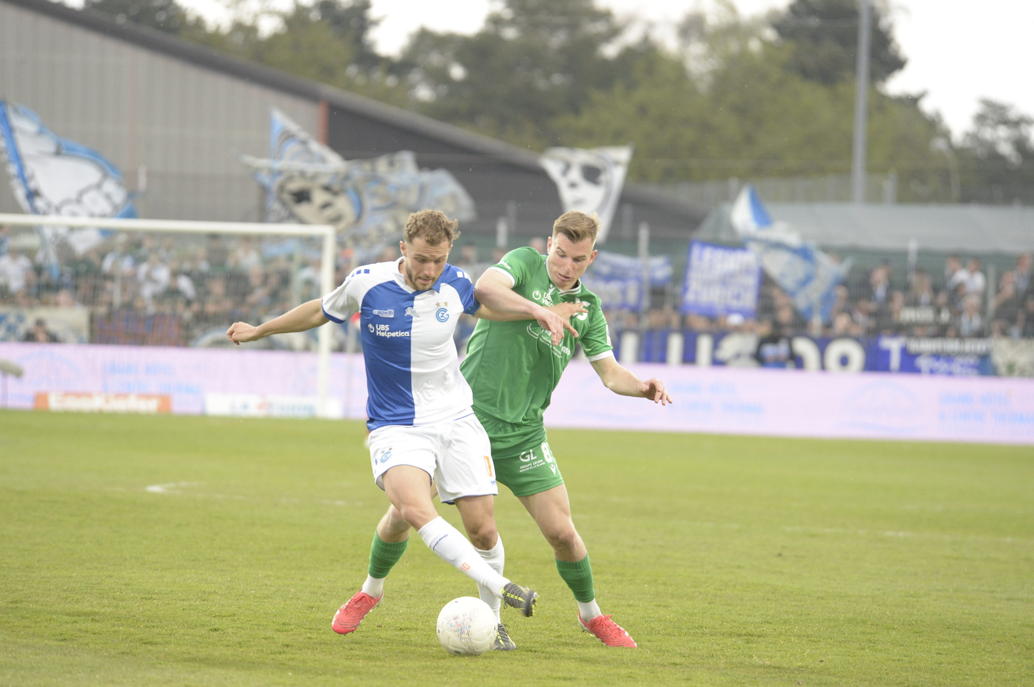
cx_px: 517
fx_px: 8033
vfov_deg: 4.9
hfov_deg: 7.4
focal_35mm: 280
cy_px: 344
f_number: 5.3
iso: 4000
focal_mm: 280
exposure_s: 1/640
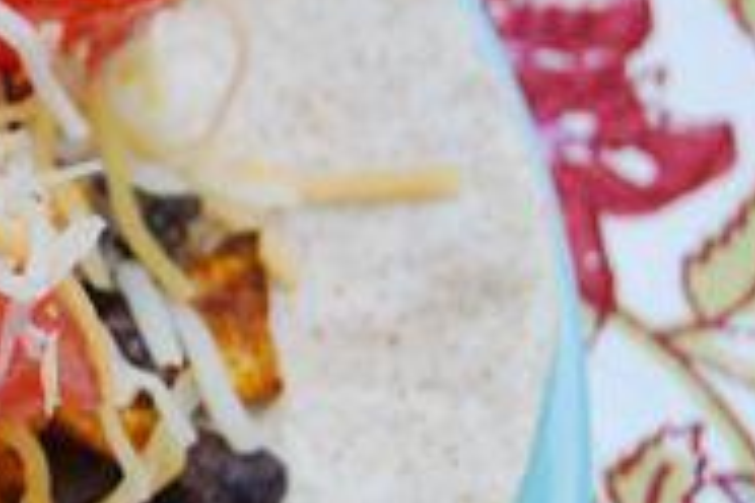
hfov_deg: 7.1
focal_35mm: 284
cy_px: 304
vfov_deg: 4.8
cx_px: -516
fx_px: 5950
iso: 100
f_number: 6.3
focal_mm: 55
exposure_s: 1/160
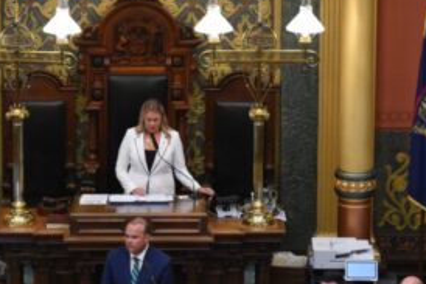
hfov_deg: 8.9
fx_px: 2723
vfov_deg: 6.0
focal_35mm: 230
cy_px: 64
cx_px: 162
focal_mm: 70
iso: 2000
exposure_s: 1/125
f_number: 4.5
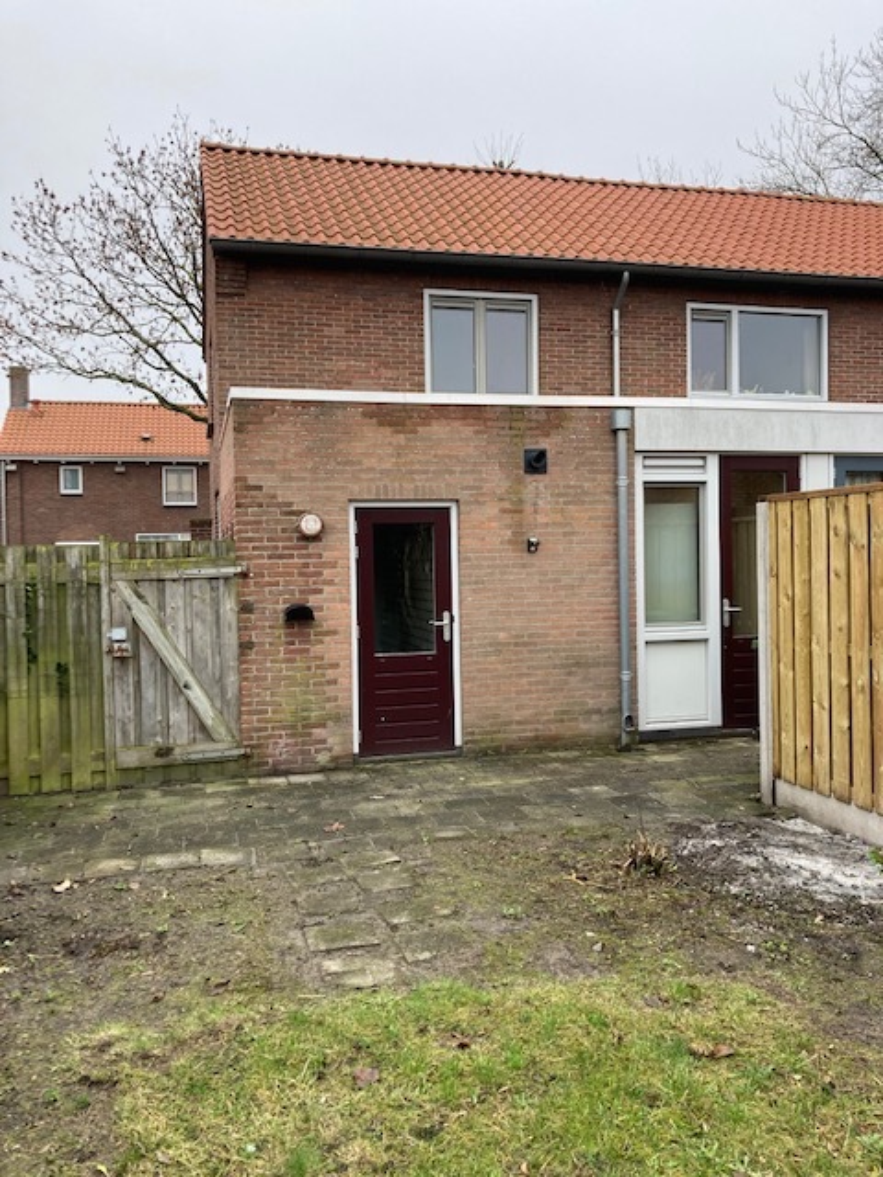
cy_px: 588
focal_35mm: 28
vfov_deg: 63.4
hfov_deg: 49.7
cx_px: 442
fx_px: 952
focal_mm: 3.99
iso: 25
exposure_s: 1/121
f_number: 1.8
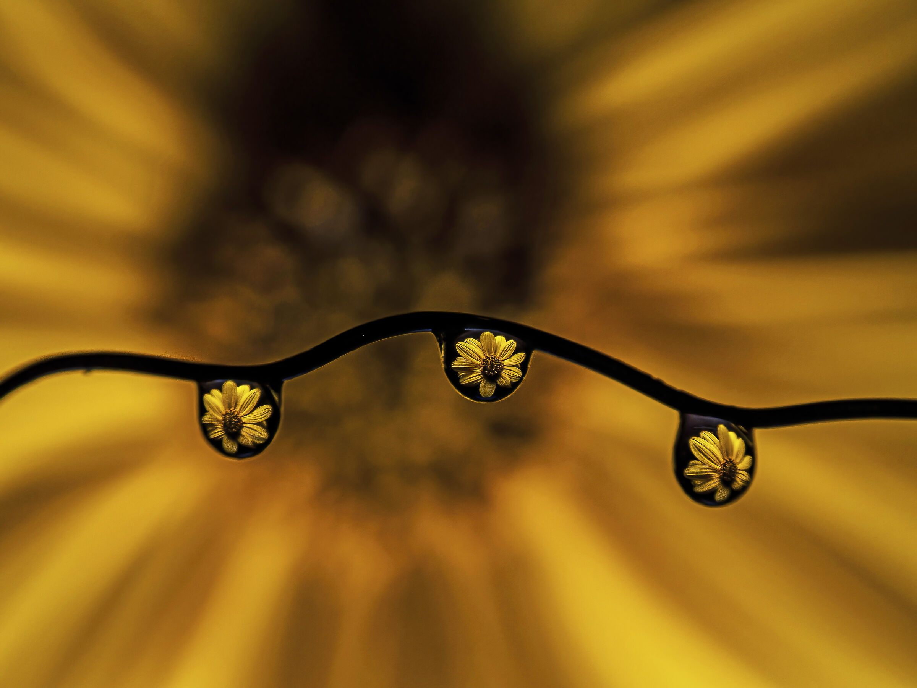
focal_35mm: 132
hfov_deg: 14.9
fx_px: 3497
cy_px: 344
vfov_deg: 11.2
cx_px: 458
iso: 200
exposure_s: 1/30
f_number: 7.1
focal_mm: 66
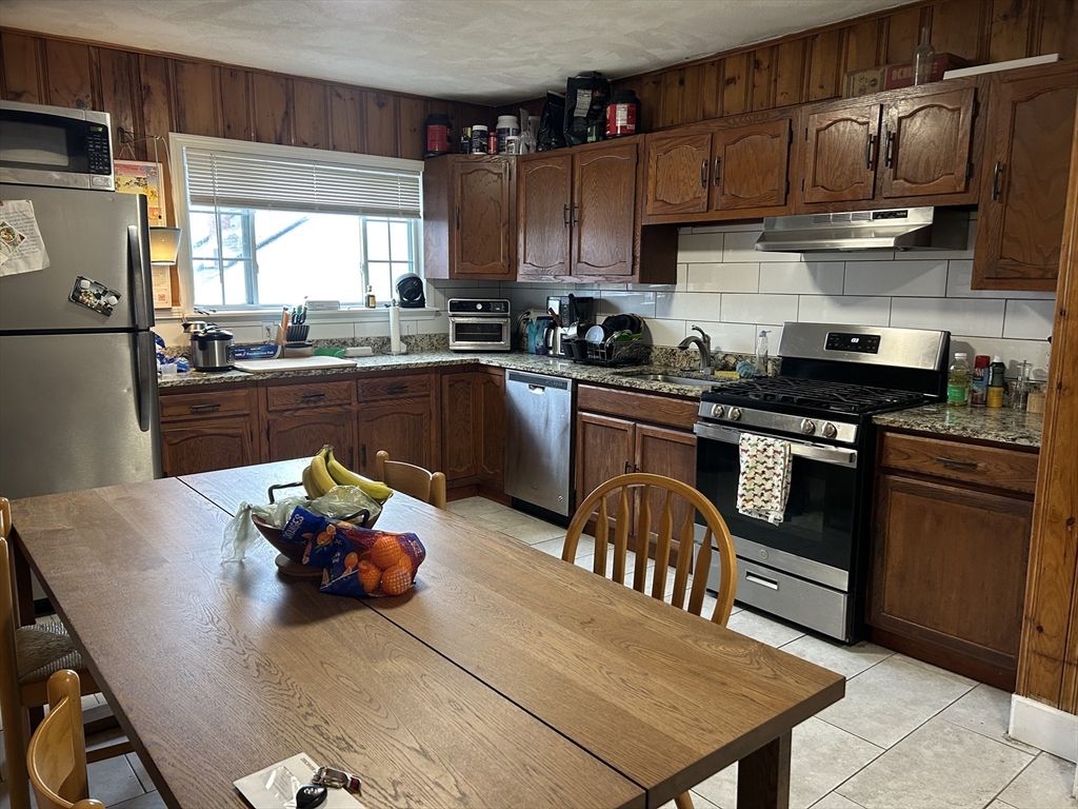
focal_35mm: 26
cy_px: 404
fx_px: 810
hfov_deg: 67.3
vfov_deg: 53.1
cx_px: 539
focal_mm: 5.7
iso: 160
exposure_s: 1/60
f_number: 1.5
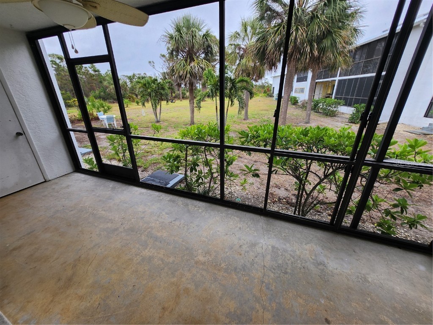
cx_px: 216
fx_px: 163
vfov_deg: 89.9
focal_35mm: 13
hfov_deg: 106.2
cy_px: 162
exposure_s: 1/60
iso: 32
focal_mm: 1.74
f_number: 2.2
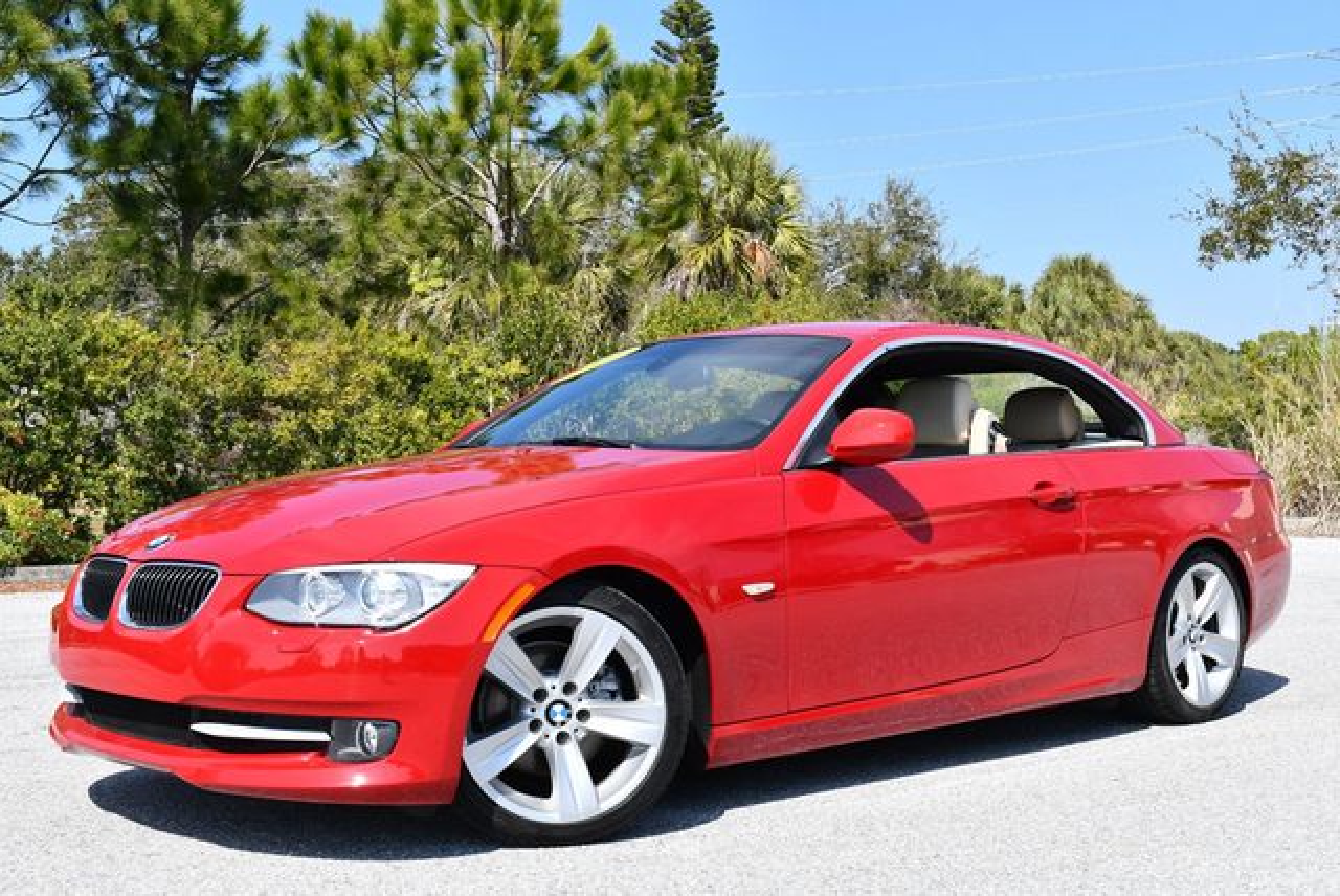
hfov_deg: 41.1
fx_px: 1788
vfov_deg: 28.1
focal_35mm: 48
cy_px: 448
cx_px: 670
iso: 110
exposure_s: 1/250
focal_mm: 24
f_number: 8
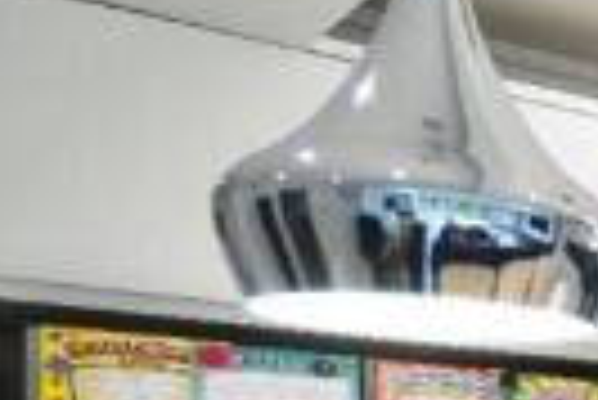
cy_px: 555
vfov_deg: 16.2
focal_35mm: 79
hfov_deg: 15.1
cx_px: 1428
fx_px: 1314
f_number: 4
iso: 320
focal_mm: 16
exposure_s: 1/160
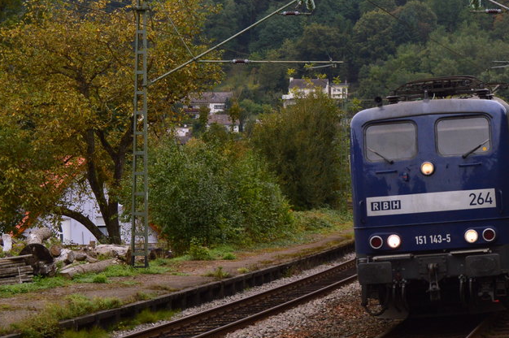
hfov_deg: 21.6
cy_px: 203
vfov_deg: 14.8
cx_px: 463
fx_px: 1299
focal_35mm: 92
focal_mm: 32
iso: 400
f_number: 8
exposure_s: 1/400
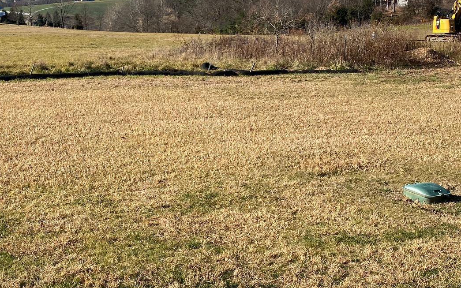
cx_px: 158
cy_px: 151
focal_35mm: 54
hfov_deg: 37.2
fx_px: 678
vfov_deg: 24.0
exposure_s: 1/2410
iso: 32
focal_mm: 4.25
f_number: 1.8
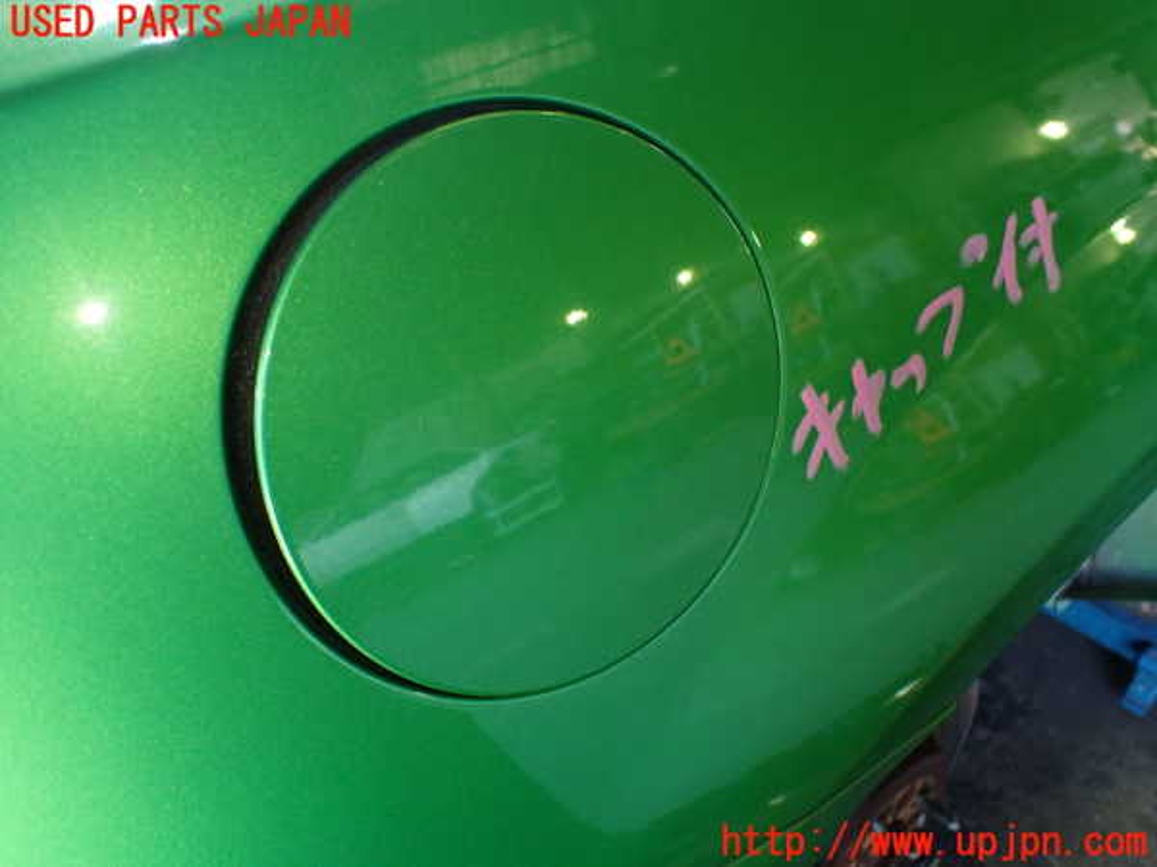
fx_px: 1003
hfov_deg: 60.0
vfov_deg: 46.8
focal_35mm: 30
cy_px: 434
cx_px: 578
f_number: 2.3
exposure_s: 1/125
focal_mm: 5.4
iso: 640
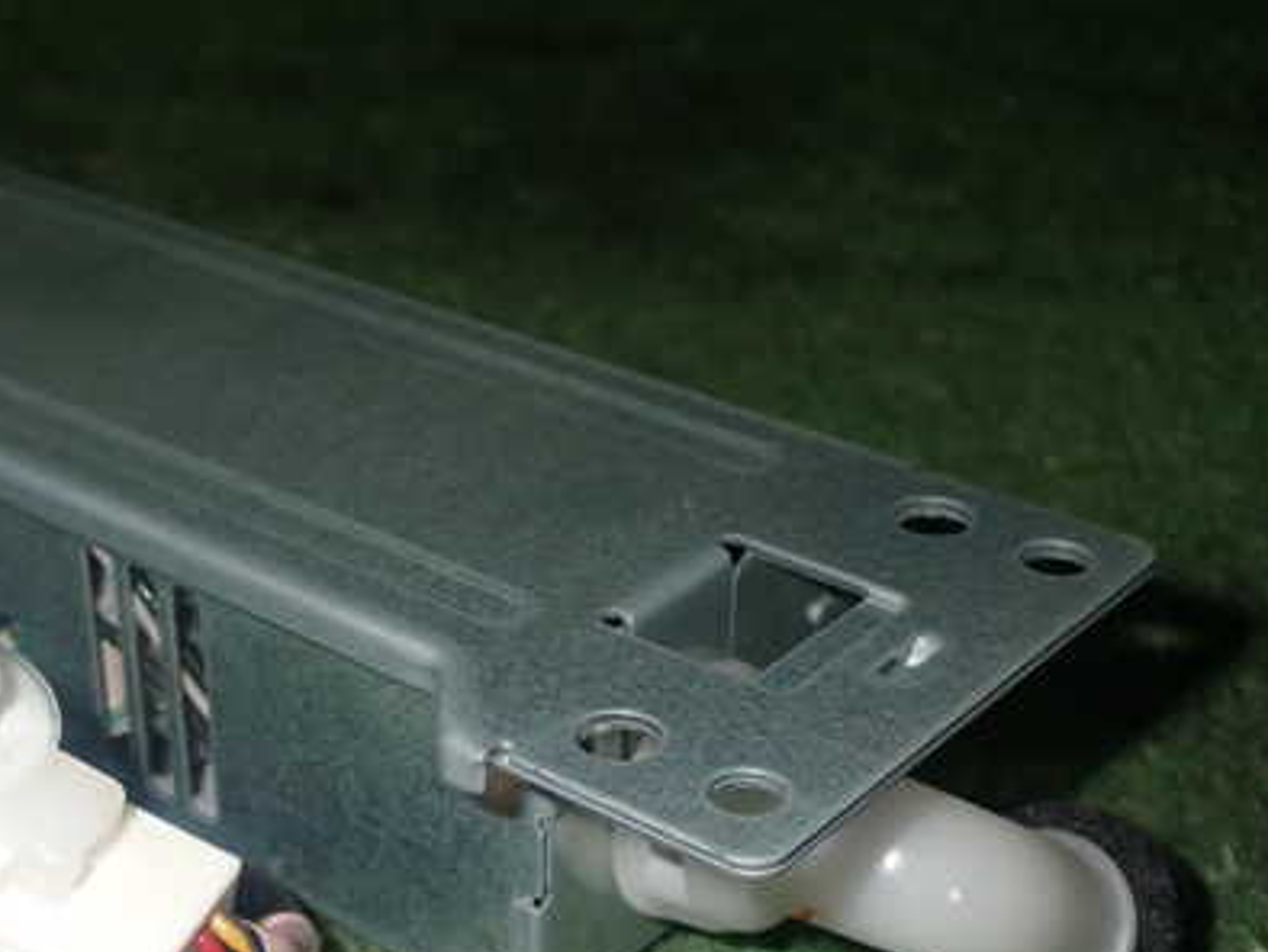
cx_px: 315
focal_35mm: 67
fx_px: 2456
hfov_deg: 28.5
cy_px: 691
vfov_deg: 21.8
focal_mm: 7.84
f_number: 9
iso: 320
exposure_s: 1/40
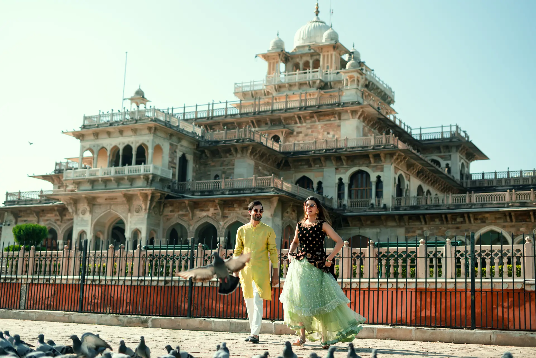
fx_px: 745
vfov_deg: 27.0
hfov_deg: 39.6
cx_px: 268
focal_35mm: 50
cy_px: 179
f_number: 2.5
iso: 100
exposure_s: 1/1250
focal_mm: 50
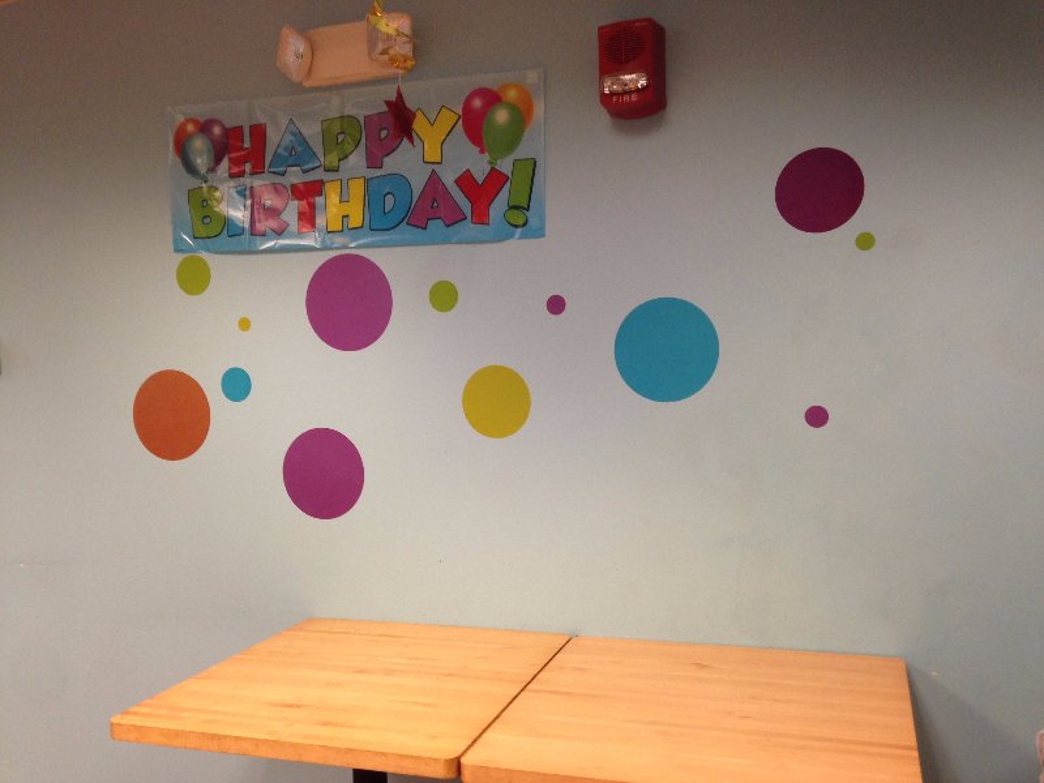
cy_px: 392
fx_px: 995
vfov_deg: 42.9
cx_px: 522
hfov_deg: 55.4
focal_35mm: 33
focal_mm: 4.12
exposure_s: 1/20
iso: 100
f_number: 2.4
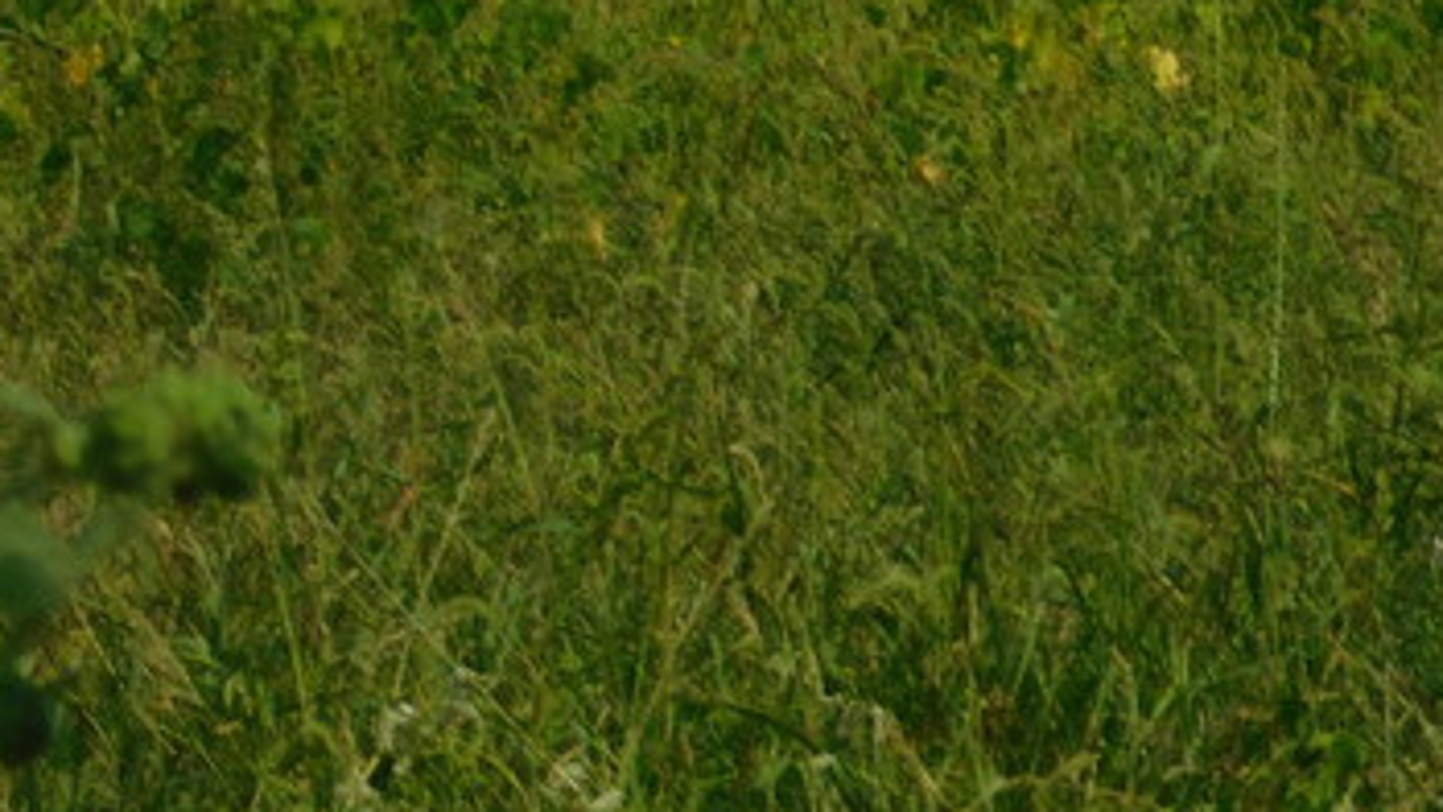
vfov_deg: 2.5
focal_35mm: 491
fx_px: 18790
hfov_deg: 4.4
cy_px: 62
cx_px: 2039
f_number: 10.2
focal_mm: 26.3
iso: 125
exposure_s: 1/400
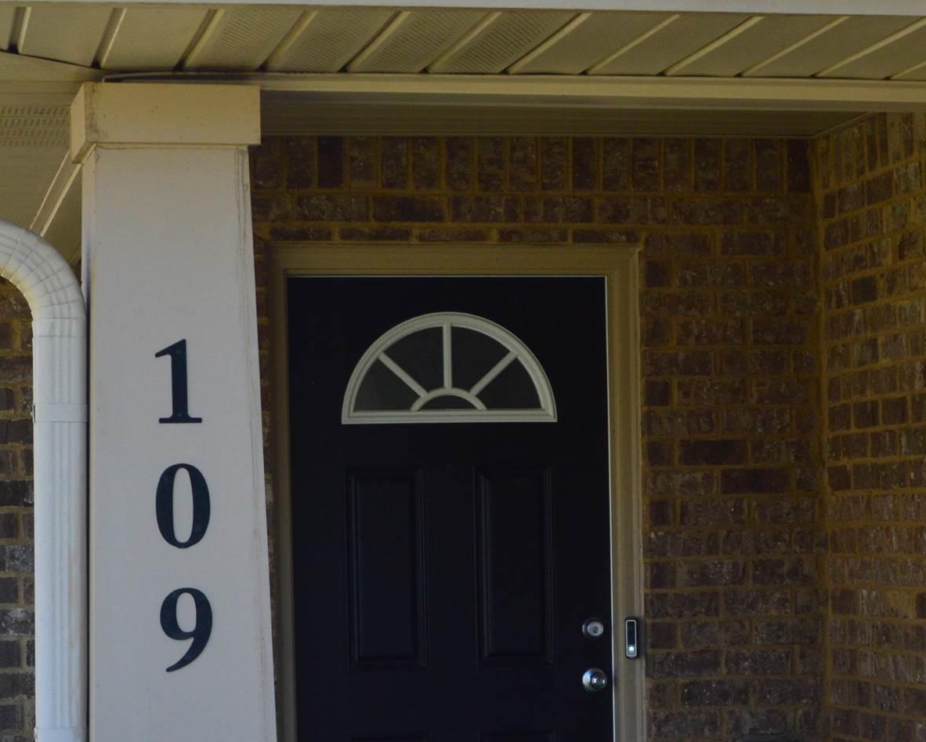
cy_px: 627
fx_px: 2604
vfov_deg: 16.0
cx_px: 515
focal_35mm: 95
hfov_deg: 20.2
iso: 400
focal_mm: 26
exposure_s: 1/200
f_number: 10
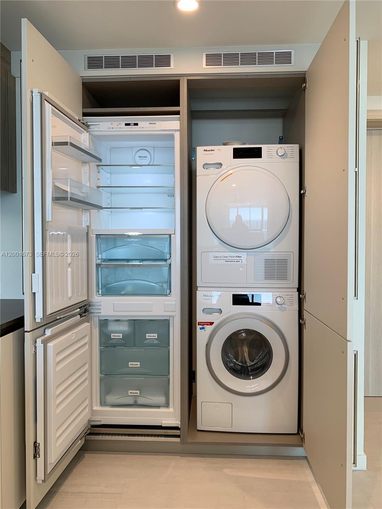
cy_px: 254
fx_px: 383
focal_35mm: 26
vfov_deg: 67.3
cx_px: 191
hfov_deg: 53.1
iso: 50
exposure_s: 1/120
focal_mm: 4.25
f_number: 1.8
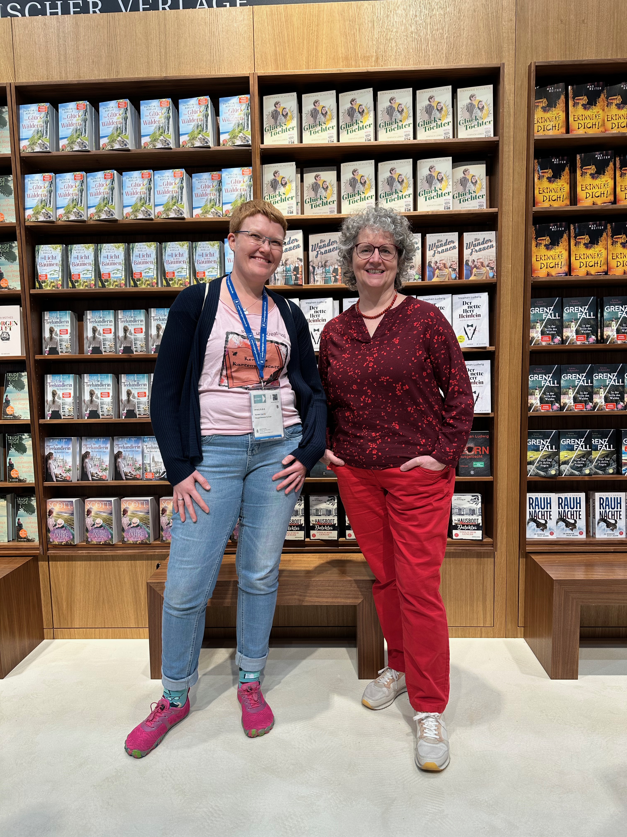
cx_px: 314
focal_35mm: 24
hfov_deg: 56.8
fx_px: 580
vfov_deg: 71.6
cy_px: 418
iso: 80
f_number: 1.78
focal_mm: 6.86
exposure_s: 1/100
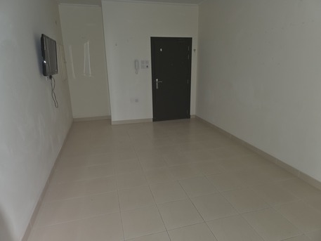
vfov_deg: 58.9
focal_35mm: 23
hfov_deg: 73.9
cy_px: 120
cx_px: 160
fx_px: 213
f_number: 1.7
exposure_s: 1/12
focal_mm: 6.3
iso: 160
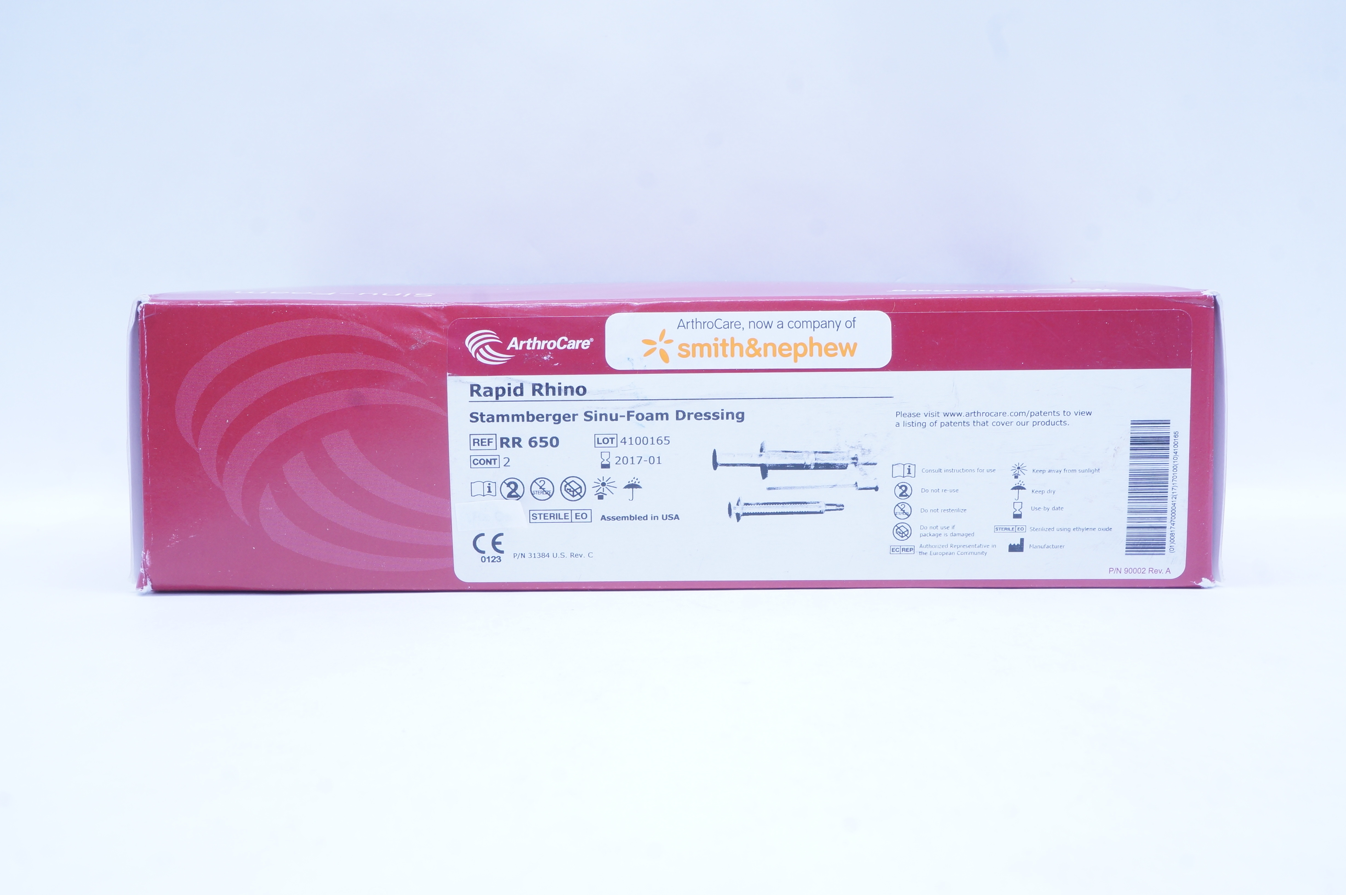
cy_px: 448
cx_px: 673
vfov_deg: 35.4
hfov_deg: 51.3
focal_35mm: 38
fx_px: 1401
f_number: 13
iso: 400
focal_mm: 25
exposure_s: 1/10
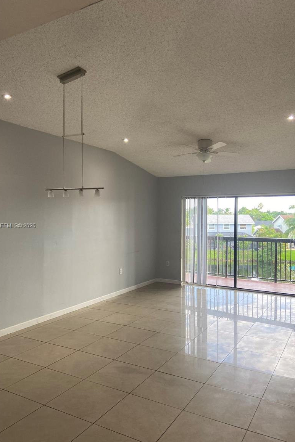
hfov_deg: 46.4
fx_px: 344
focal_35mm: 28
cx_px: 137
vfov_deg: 65.5
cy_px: 226
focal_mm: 4.25
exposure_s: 1/120
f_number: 1.8
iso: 125
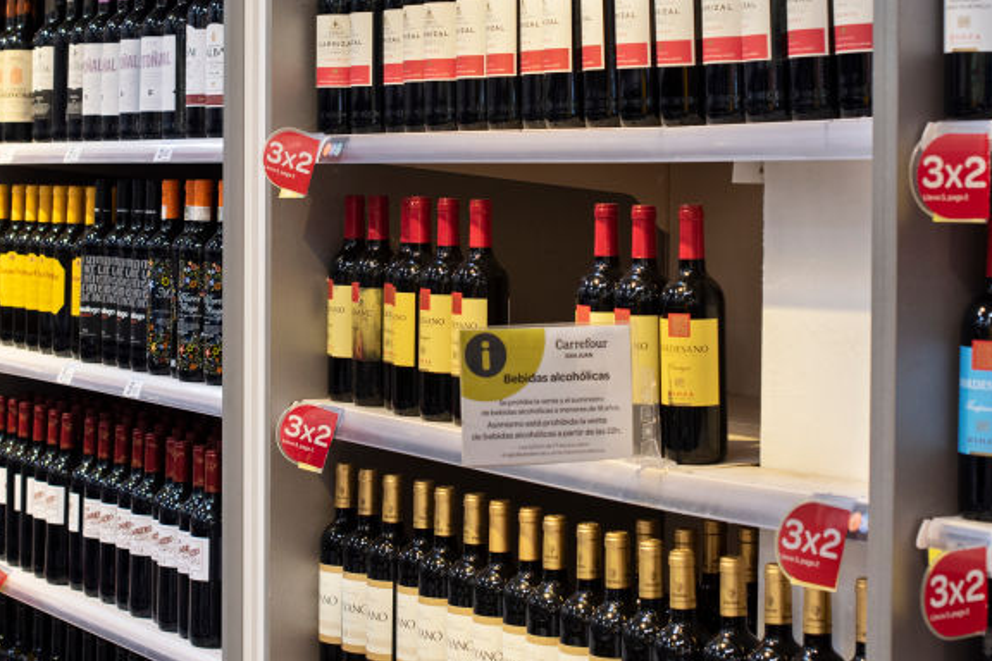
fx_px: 2452
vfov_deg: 15.3
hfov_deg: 22.8
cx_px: 324
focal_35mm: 89
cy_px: 176
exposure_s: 1/100
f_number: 5
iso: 800
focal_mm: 50
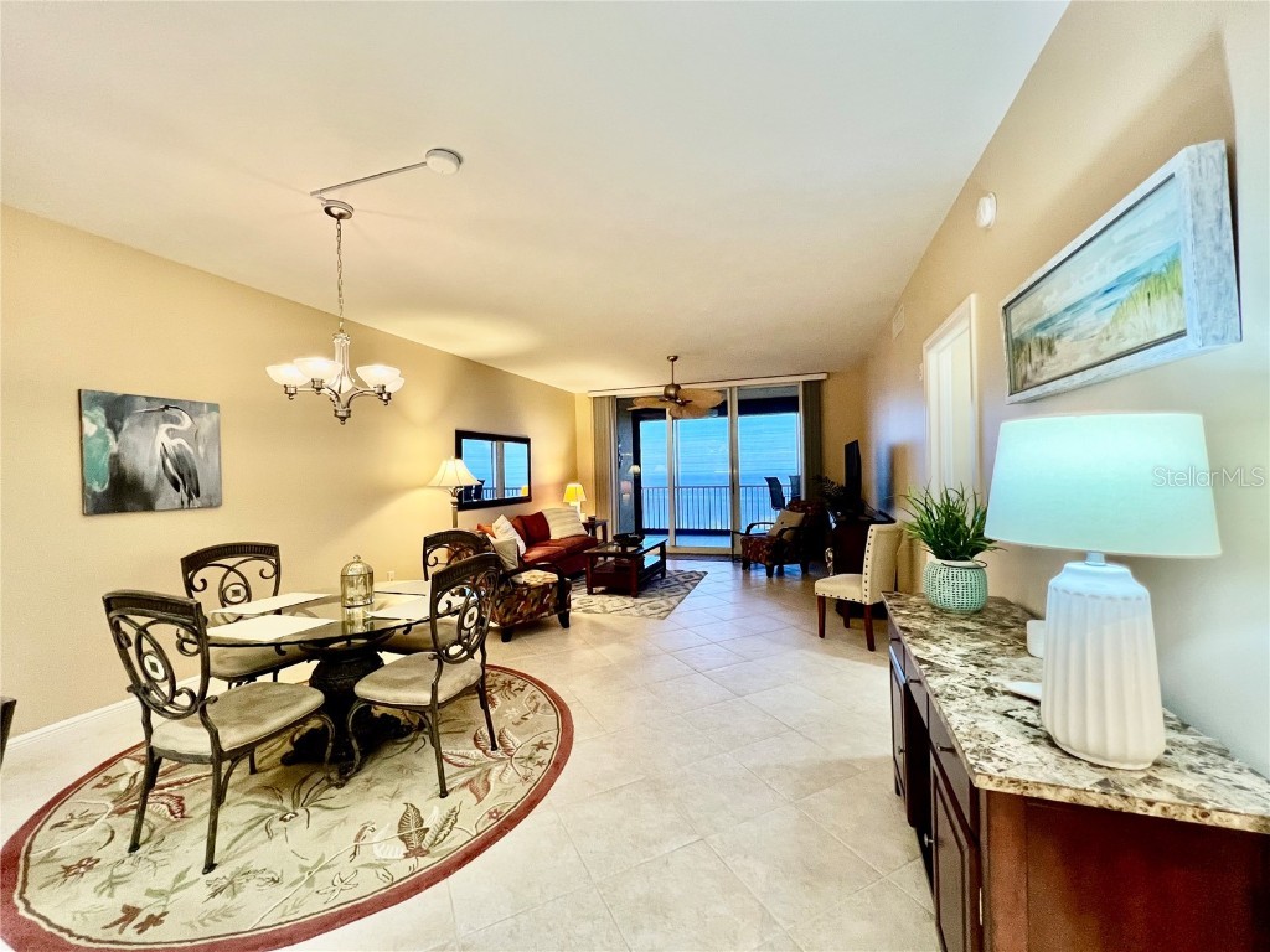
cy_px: 476
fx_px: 477
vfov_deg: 89.9
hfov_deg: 106.2
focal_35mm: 13
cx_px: 635
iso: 320
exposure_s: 1/60
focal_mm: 1.57
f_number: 1.8
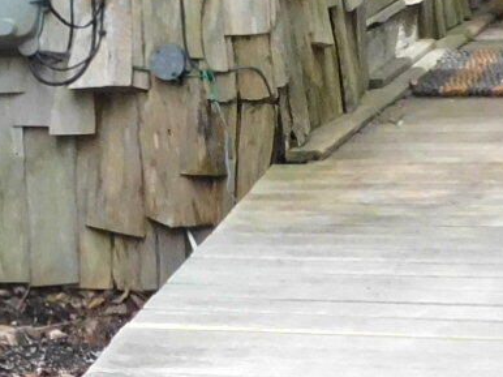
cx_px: -252
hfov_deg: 7.4
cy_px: -514
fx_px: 3848
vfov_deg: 5.4
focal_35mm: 265
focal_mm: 8
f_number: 3.7
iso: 400
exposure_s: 1/200
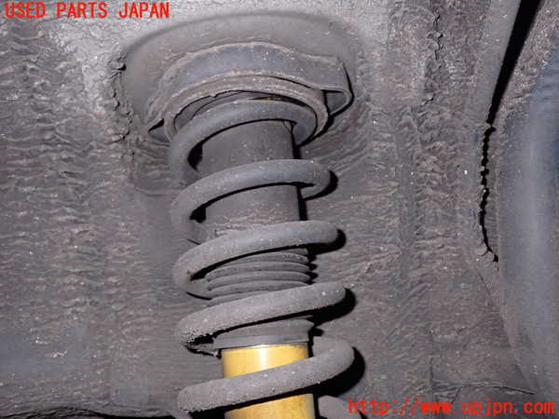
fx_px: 484
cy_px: 210
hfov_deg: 60.0
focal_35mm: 30
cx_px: 280
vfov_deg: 46.8
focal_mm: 5.4
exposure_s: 1/30
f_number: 6.3
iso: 320
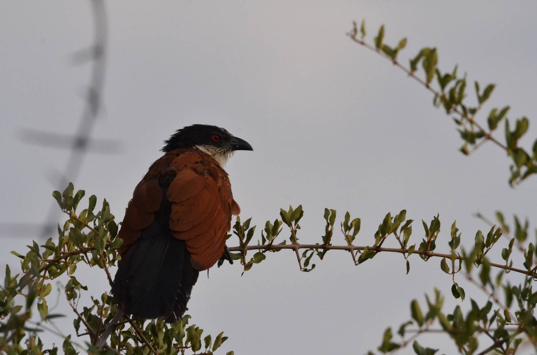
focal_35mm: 822
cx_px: 278
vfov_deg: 1.7
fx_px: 12236
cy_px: 192
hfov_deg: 2.5
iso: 2500
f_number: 14
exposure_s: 1/3200
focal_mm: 500
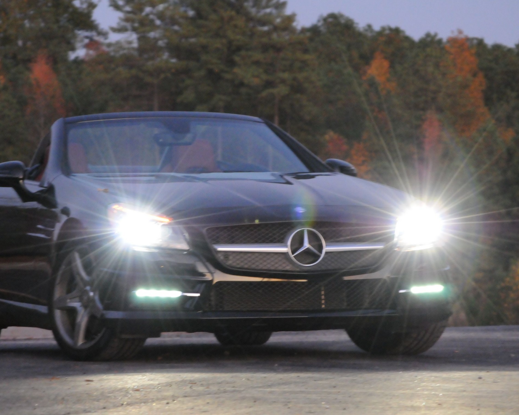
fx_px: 3410
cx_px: 221
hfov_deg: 8.7
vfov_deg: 7.0
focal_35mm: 222
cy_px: 218
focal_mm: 120
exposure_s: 1/25
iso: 3200
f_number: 9
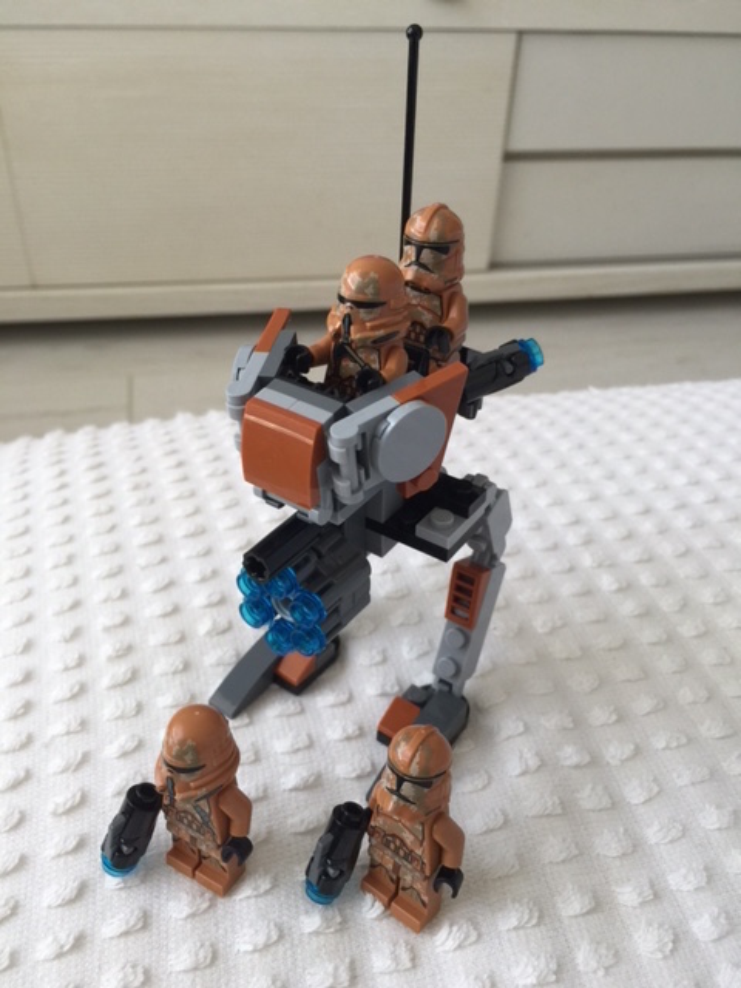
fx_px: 828
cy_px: 494
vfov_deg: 61.7
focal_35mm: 29
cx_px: 370
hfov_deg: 48.2
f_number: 2.2
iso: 40
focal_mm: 4.15
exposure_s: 1/30
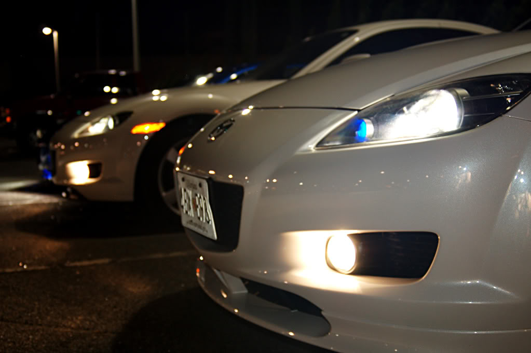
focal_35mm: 46
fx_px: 685
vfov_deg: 28.9
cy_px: 176
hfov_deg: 42.4
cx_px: 266
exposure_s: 1/4
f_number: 3.3
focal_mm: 31
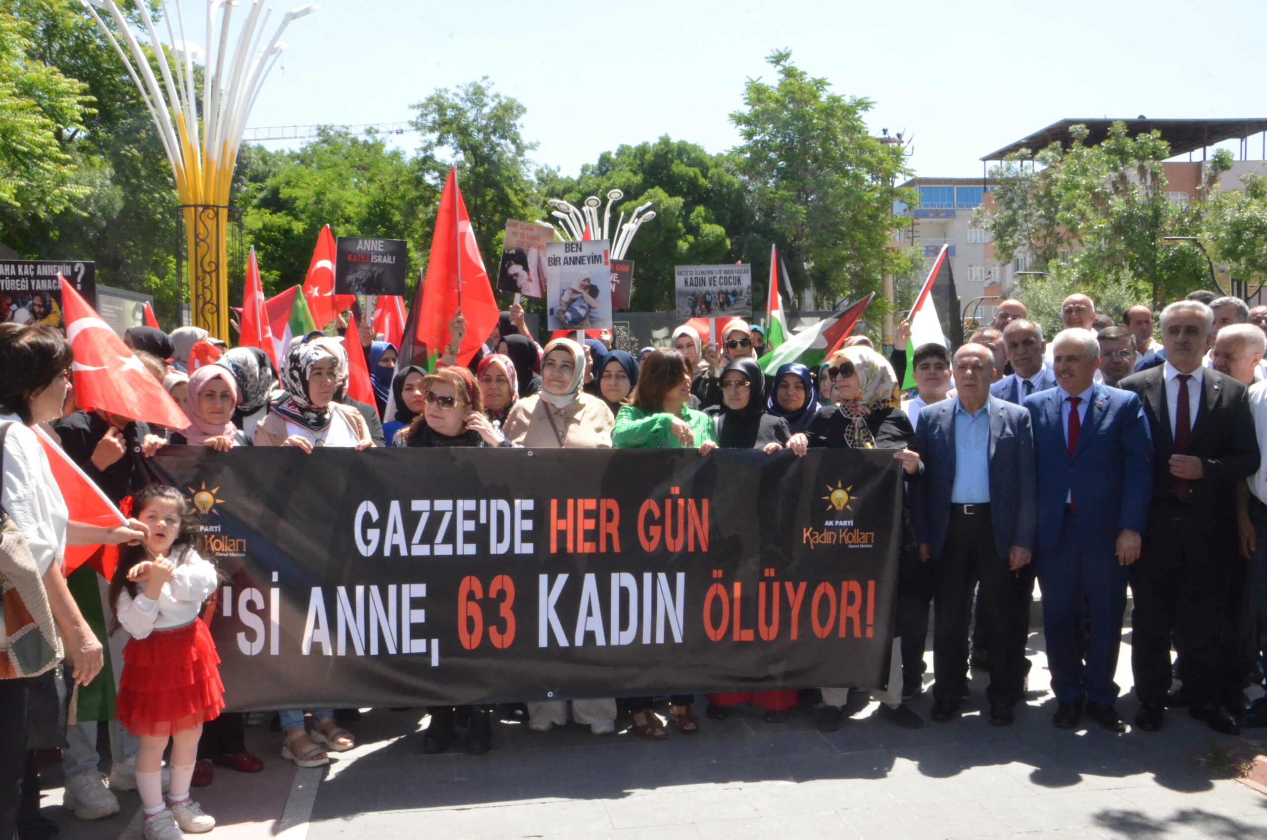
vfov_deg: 39.8
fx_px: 1159
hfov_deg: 57.3
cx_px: 634
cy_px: 420
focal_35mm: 33
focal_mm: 22
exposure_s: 1/250
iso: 3200
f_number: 25
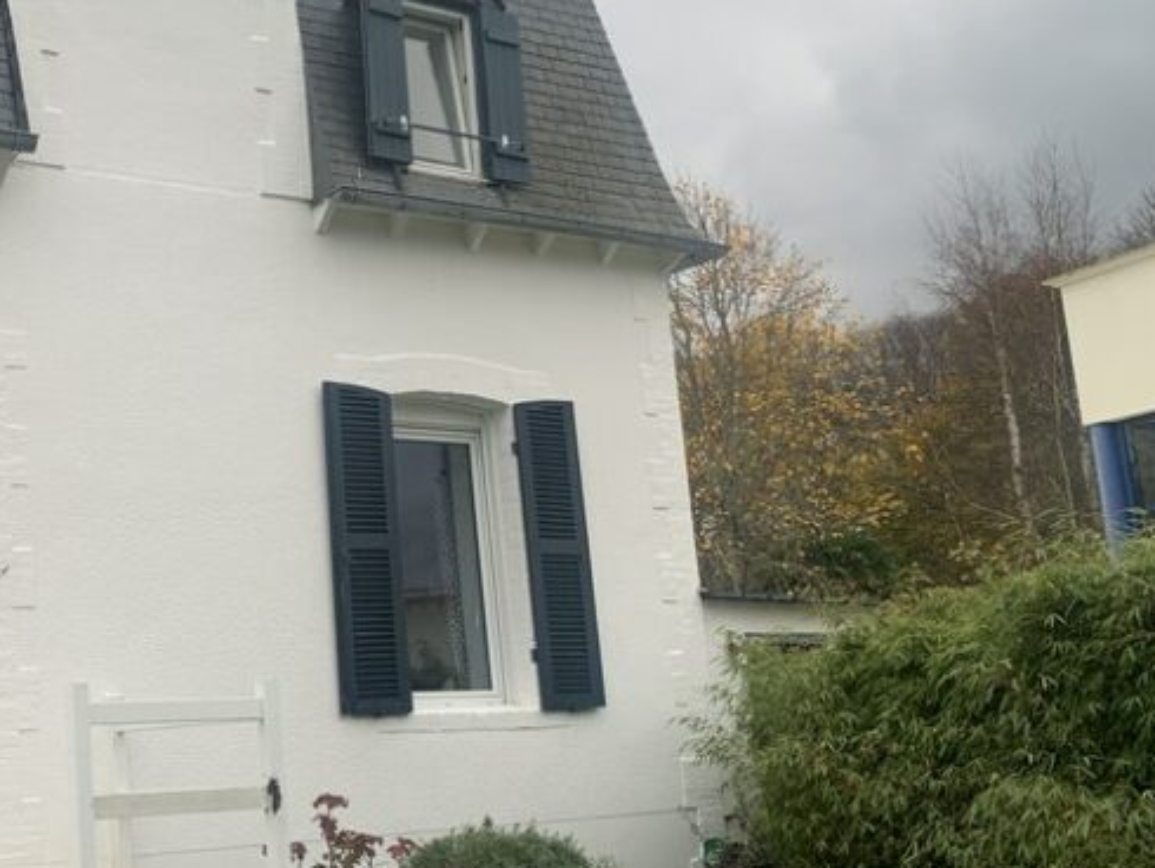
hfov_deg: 34.8
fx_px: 1736
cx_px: 130
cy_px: 463
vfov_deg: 28.0
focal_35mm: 52
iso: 25
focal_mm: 4.25
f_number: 1.8
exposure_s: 1/278
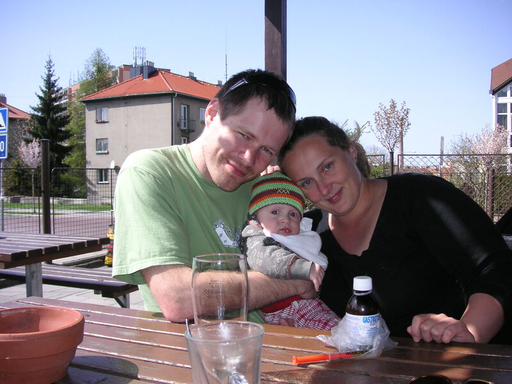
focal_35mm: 37
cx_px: 256
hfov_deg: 50.1
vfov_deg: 38.7
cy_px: 192
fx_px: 547
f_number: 2.8
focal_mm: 6.1
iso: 50
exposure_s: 1/1000
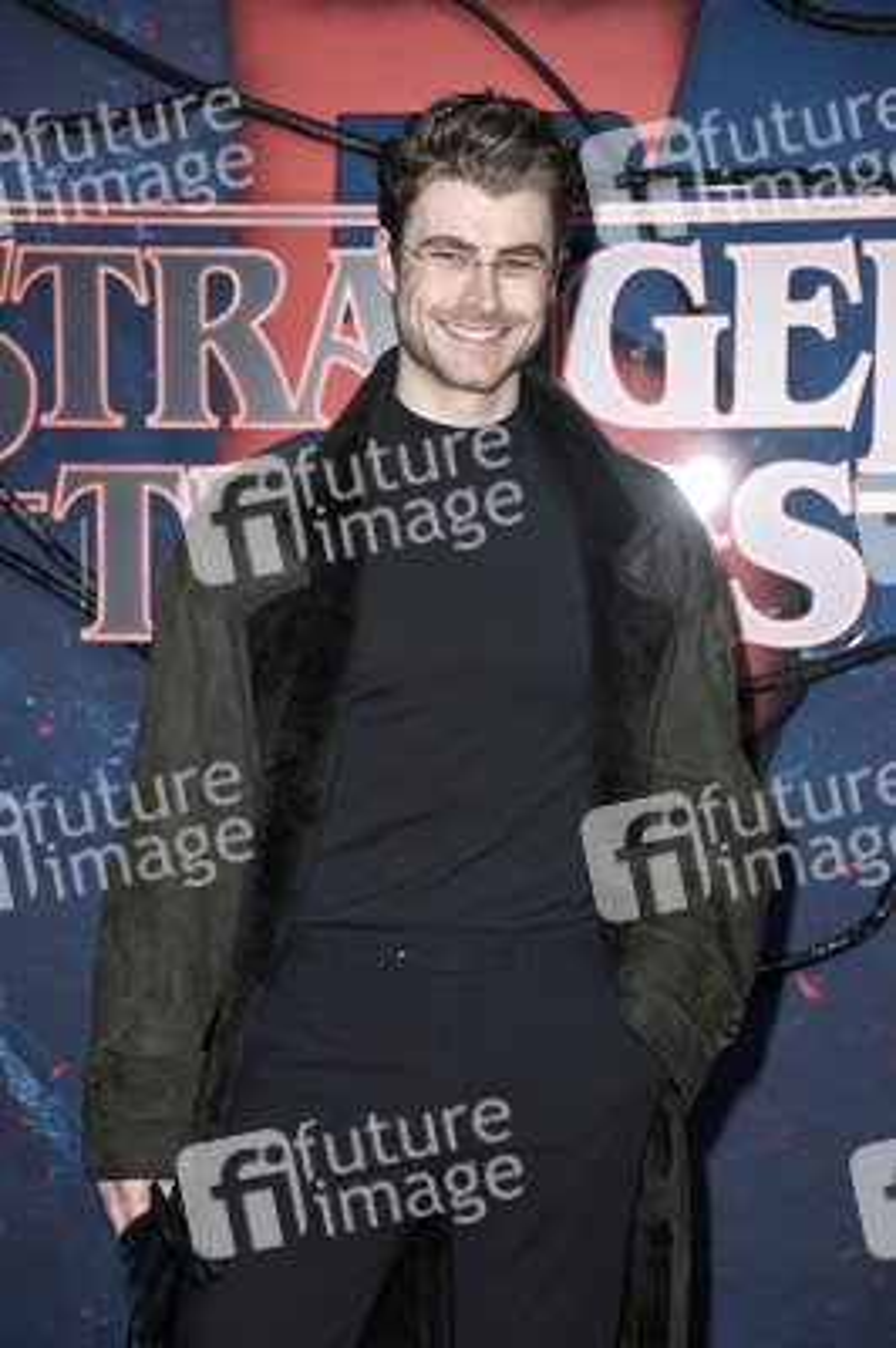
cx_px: 448
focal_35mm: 100
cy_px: 674
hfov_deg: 13.7
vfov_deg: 20.4
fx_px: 3740
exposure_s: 1/200
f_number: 5.6
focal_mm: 100
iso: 500
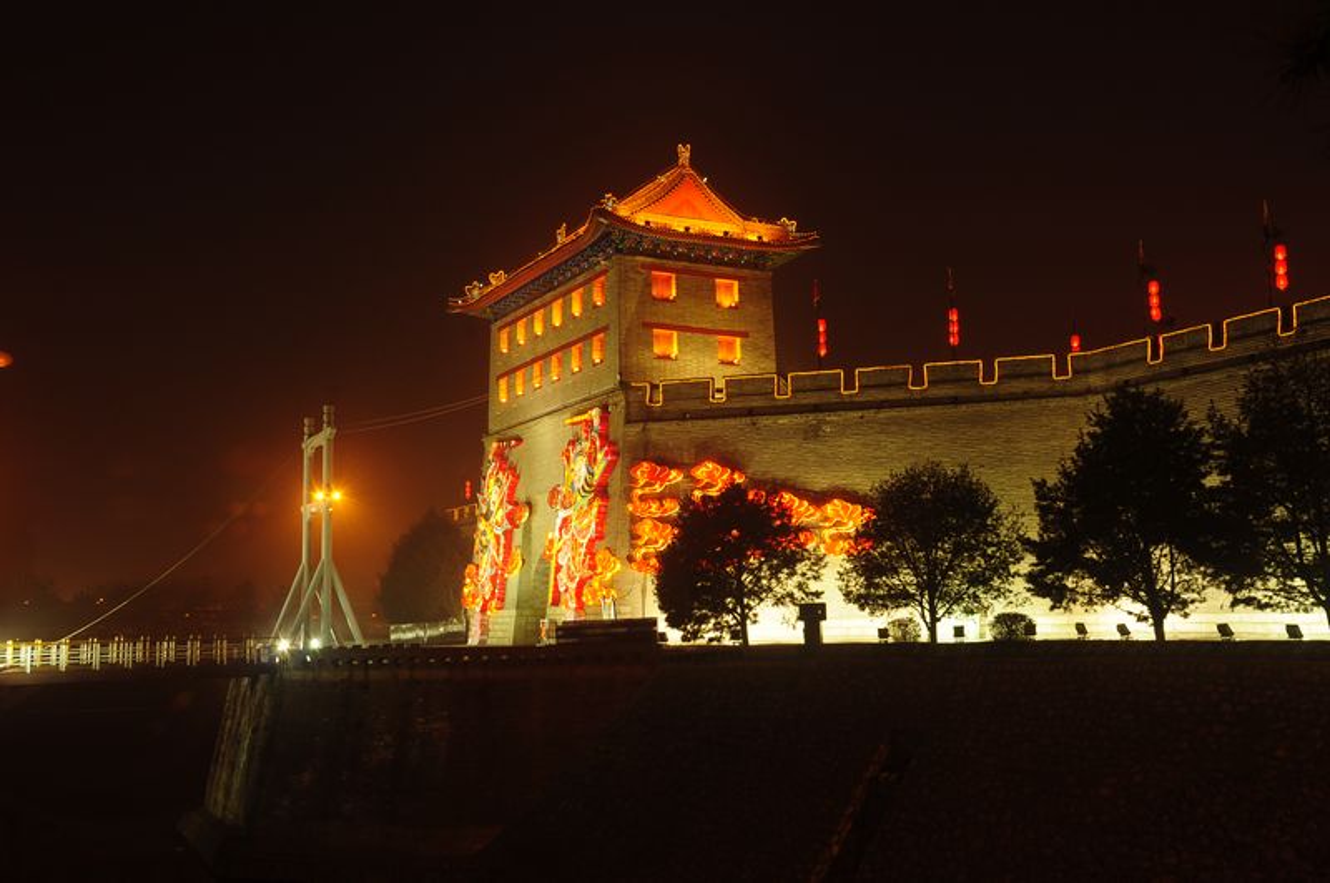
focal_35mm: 38
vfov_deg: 35.4
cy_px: 442
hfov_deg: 51.3
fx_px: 1383
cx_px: 665
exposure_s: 2.5
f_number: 13
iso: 200
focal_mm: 25
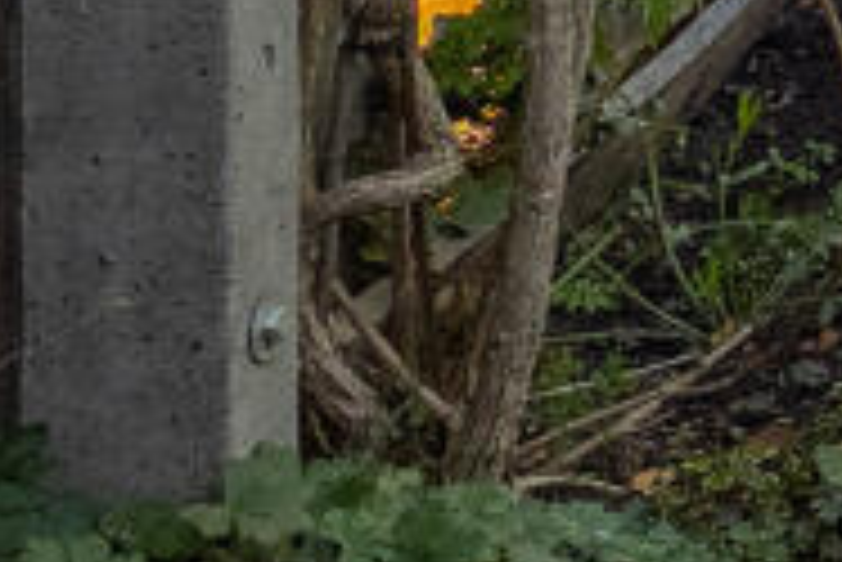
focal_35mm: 82
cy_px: -398
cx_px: 2296
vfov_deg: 14.9
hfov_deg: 13.0
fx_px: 1919
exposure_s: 1/500
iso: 320
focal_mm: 10
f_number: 5.6
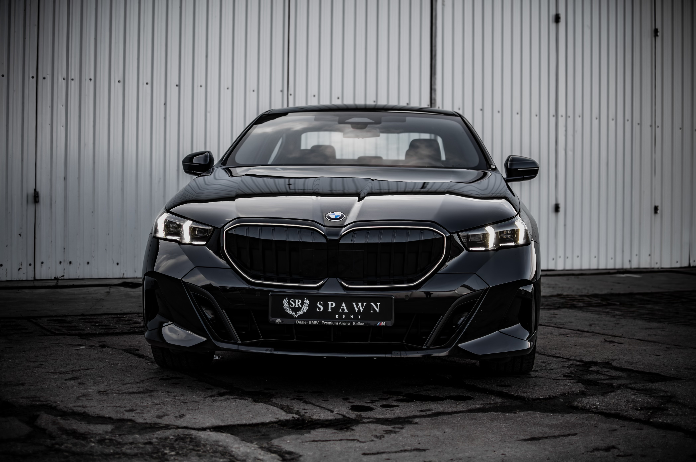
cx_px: 348
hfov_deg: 37.9
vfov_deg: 25.7
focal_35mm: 52
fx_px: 1014
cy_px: 231
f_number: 1.8
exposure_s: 1/2000
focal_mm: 35
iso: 200
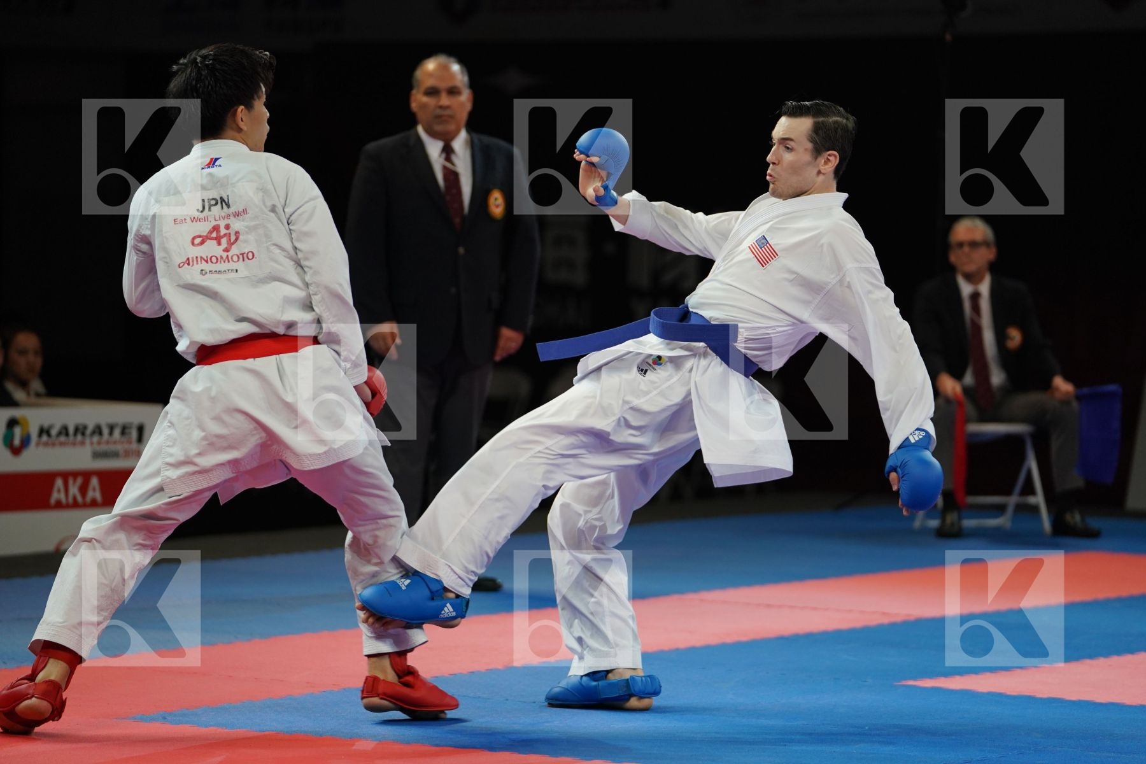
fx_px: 4520
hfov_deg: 14.4
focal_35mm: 142
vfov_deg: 9.7
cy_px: 382
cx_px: 573
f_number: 2.8
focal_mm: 142
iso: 1600
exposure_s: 1/1000
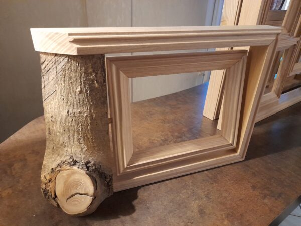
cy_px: 113
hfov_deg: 69.4
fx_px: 217
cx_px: 150
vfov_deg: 54.9
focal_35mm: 25
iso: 800
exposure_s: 1/25
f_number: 2
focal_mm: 4.6
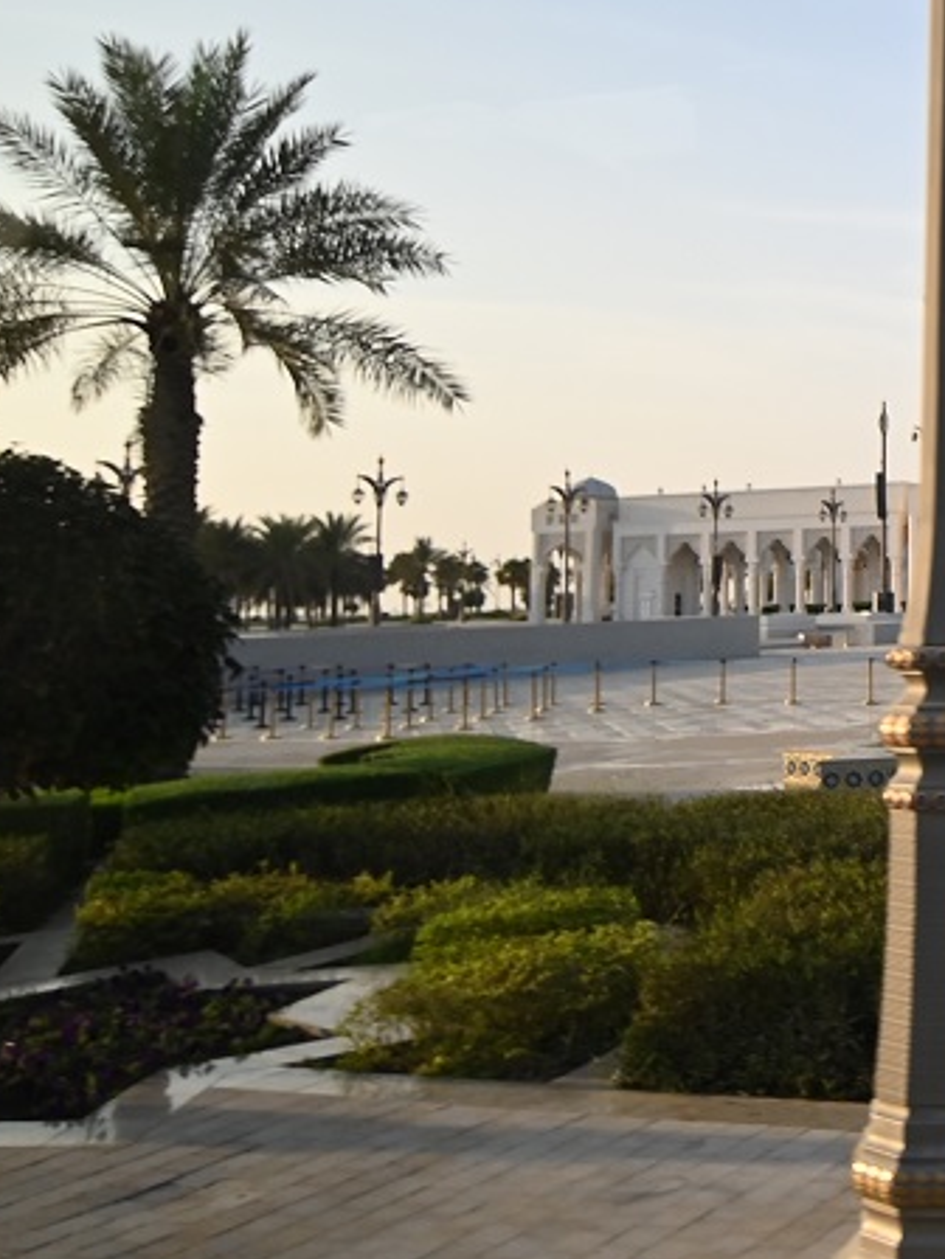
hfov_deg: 26.0
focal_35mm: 45
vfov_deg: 41.1
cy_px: 341
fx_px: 1638
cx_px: 1316
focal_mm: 14
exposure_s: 1/250
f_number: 4
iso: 400
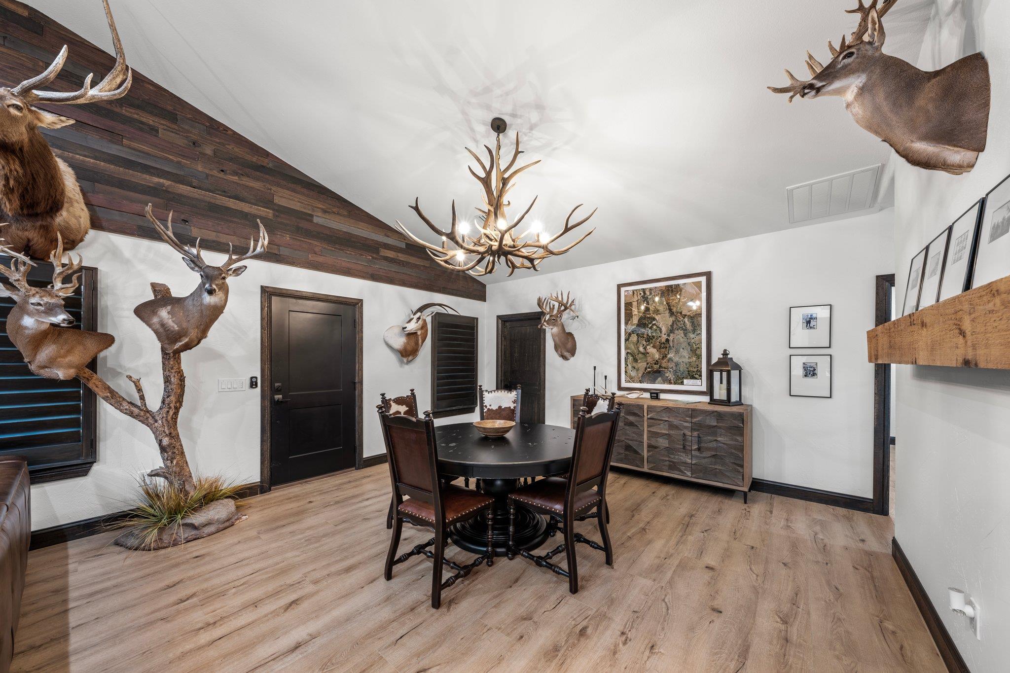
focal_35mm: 12
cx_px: 505
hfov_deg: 112.6
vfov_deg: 90.0
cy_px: 336
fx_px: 337
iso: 100
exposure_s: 1
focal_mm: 12
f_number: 8
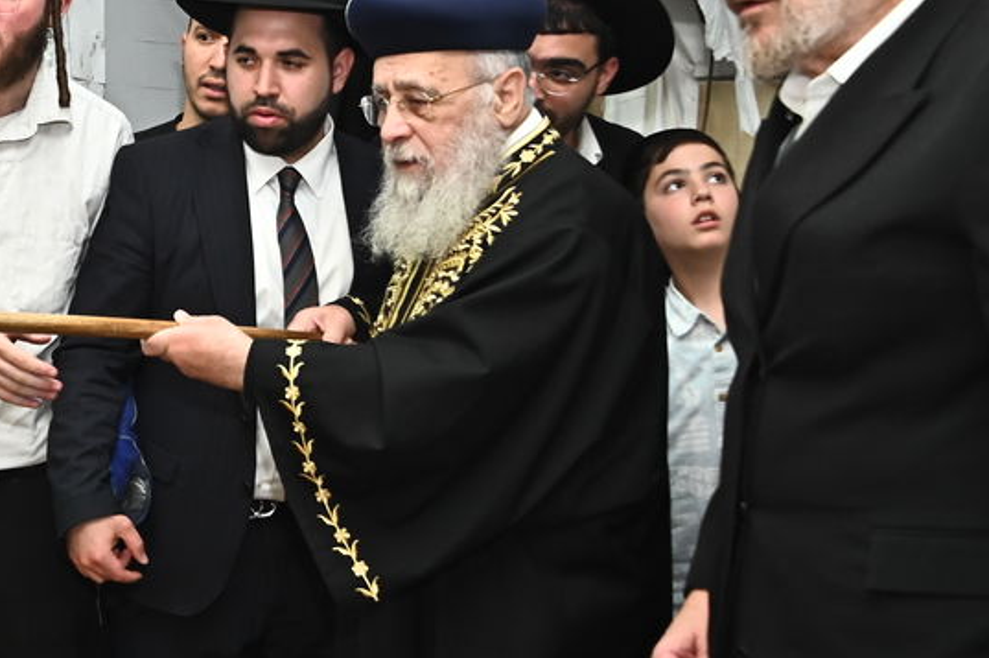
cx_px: -250
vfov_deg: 18.6
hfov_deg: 24.6
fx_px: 2004
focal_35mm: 73
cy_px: 400
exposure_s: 1/200
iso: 1600
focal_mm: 28
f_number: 6.3
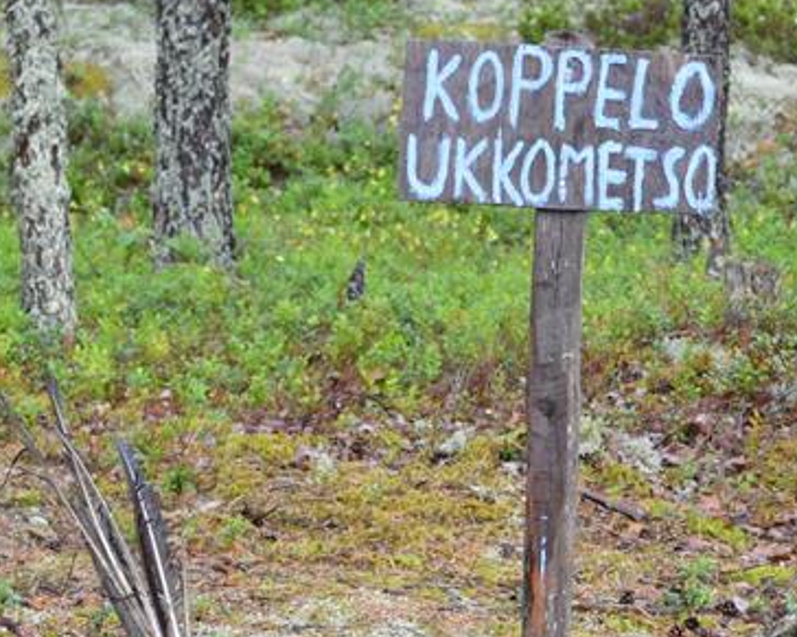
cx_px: 578
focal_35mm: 133
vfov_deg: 11.6
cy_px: 514
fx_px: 3136
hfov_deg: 14.4
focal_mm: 40
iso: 320
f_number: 5.6
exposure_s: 1/125
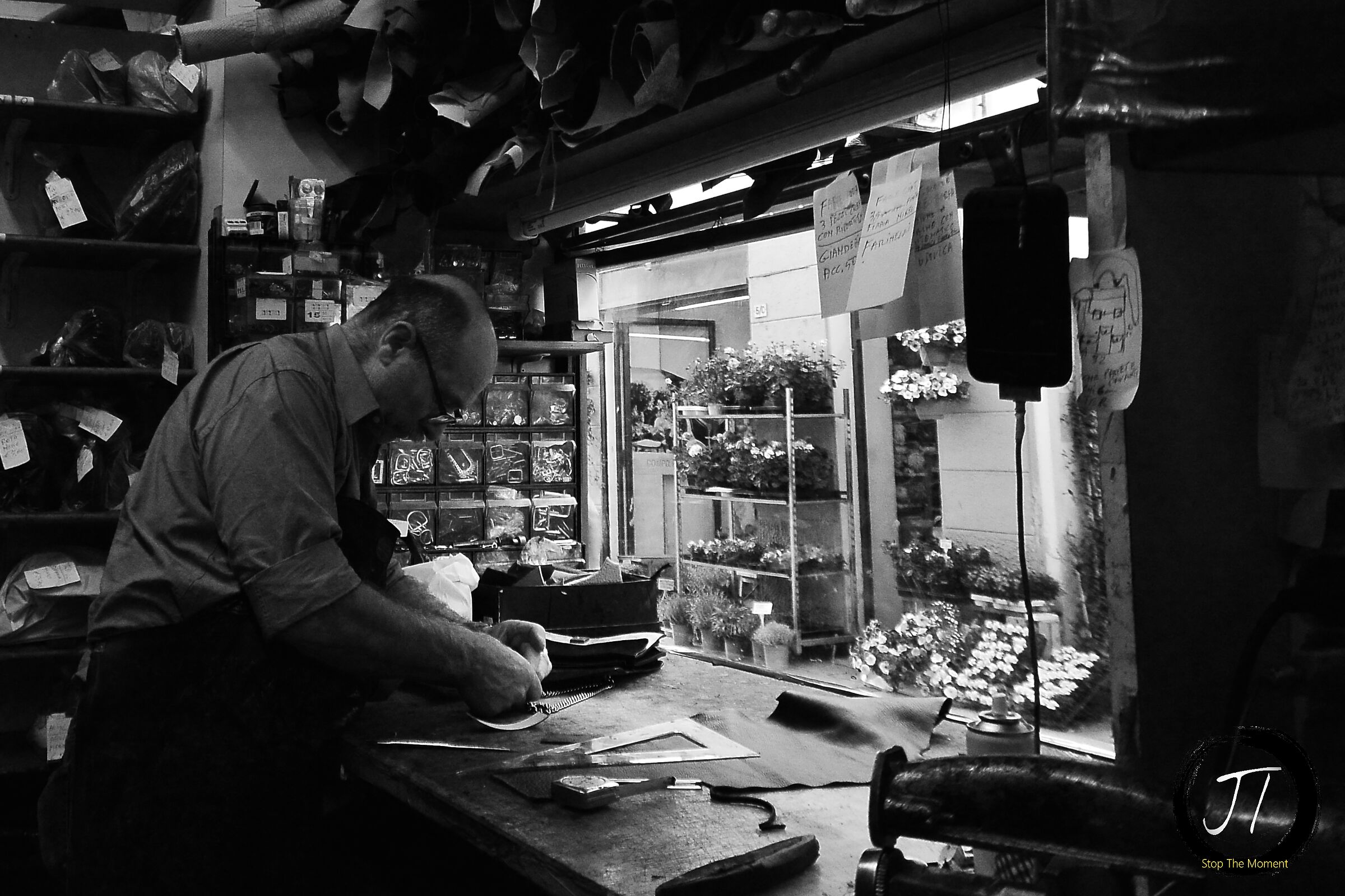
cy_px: 448
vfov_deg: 47.9
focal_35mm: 27
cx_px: 672
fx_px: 1009
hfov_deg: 67.4
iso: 160
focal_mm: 10
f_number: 3.5
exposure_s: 1/80
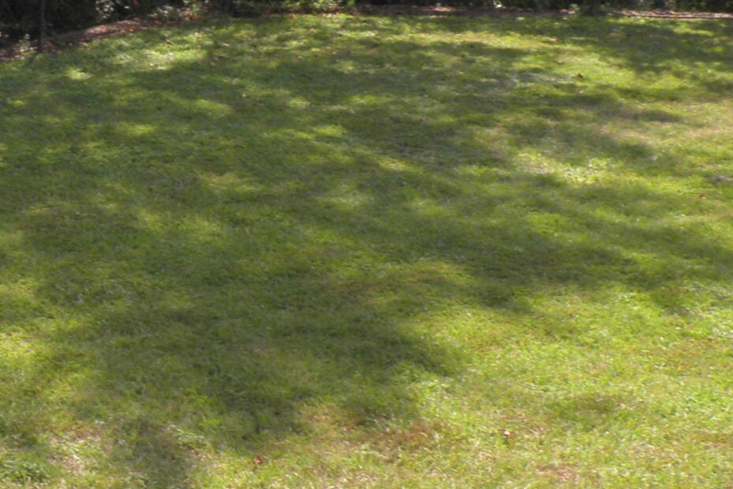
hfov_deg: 19.5
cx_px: -294
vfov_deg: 14.5
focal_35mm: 94
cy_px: 117
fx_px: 1914
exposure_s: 1/100
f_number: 5.7
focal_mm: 4.9
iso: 50
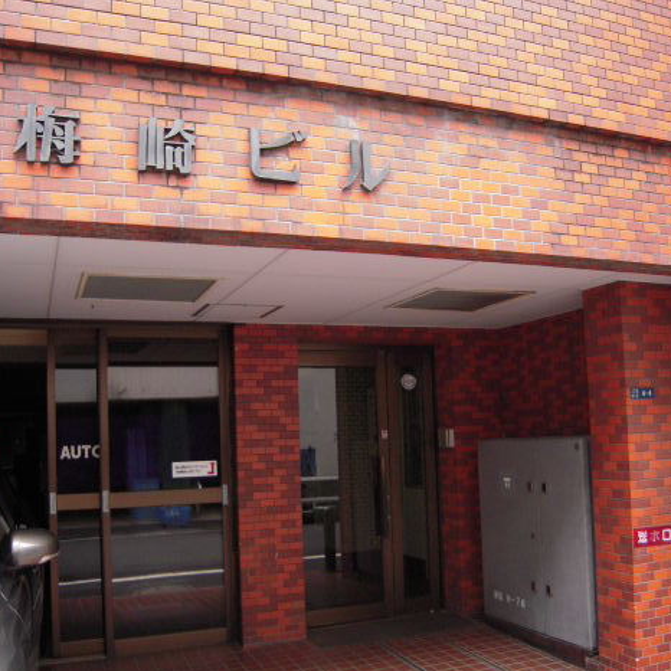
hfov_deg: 48.5
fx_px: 746
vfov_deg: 48.2
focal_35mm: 34
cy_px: 392
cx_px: 334
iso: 400
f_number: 2.7
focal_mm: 5
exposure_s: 1/250
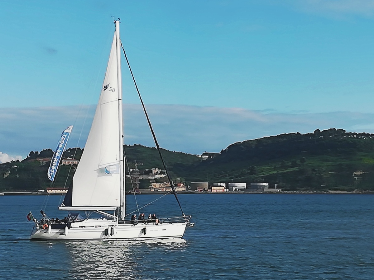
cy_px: 140
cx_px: 187
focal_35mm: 98
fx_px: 1059
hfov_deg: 20.0
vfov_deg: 15.1
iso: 50
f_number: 2.2
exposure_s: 1/1111
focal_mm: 3.83
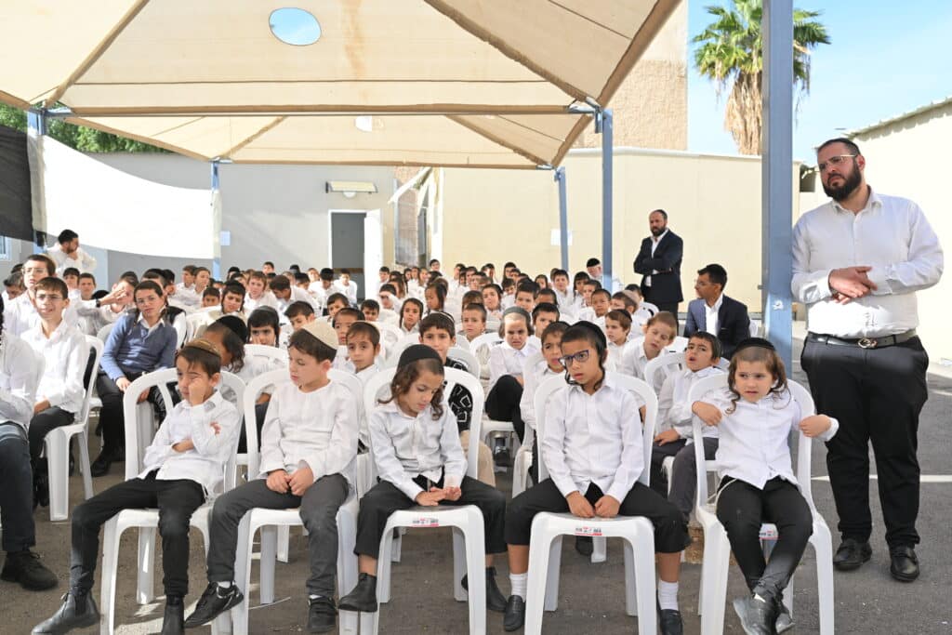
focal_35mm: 35
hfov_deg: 54.4
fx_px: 926
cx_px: 476
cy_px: 318
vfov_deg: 37.9
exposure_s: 1/160
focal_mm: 35
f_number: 6.3
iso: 100
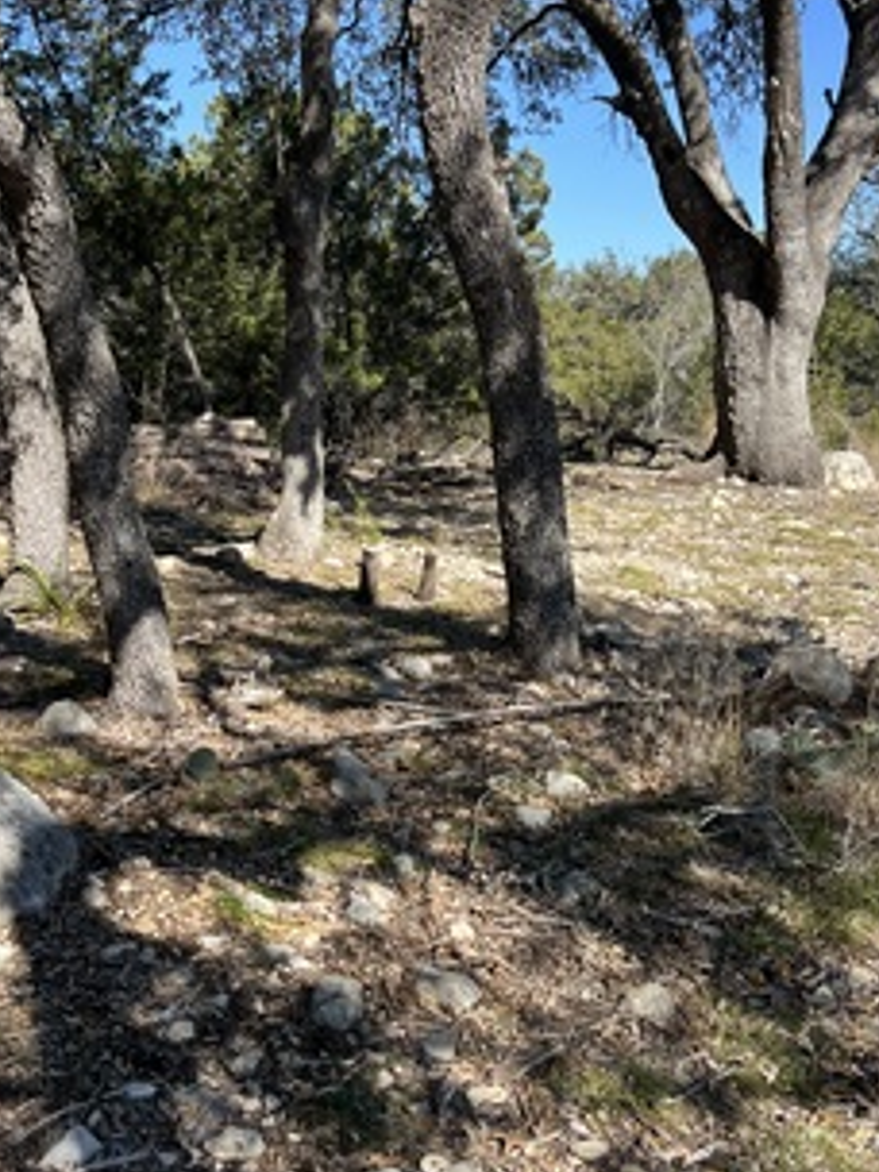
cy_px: 698
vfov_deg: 45.5
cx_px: 447
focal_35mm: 41
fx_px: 1388
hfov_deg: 35.1
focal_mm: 5.7
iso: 50
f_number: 1.5
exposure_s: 1/1488
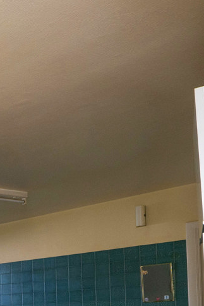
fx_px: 467
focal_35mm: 55
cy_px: 316
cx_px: -299
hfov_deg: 14.5
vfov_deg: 32.8
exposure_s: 1/60
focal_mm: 8
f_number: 5
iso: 200
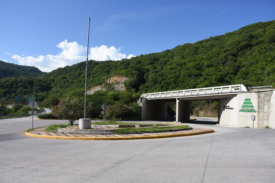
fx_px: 206
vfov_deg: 47.9
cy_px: 92
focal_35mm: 27
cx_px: 138
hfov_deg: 67.4
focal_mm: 18
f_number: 6.3
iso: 250
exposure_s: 1/1250
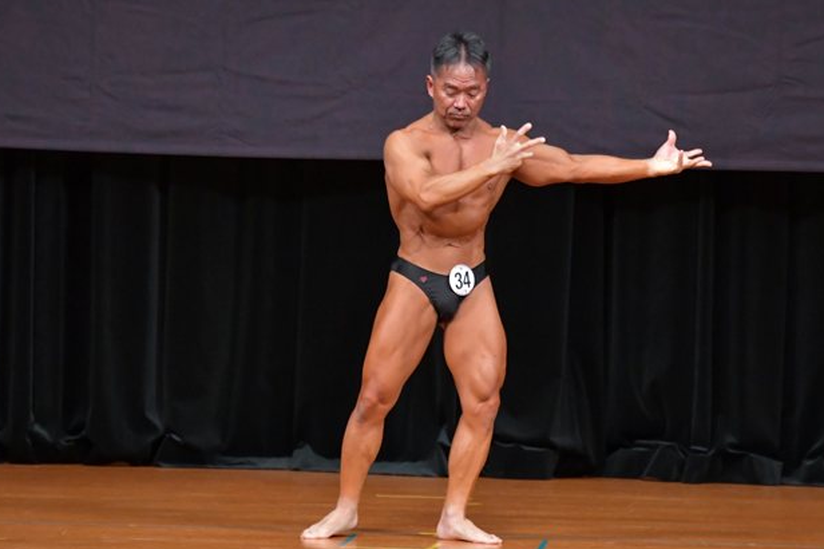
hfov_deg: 6.4
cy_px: 270
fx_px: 7343
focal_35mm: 321
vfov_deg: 4.3
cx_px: 394
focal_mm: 170
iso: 5000
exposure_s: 1/400
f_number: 5.6
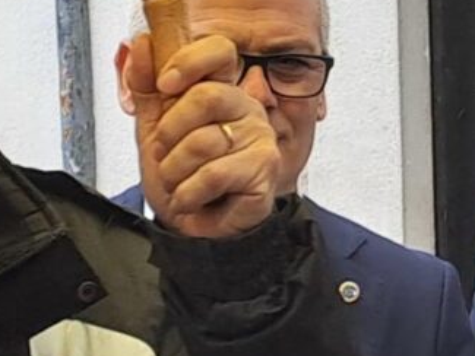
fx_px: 2704
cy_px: 260
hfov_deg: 9.5
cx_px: 893
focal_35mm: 197
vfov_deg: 7.5
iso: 32
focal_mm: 4.65
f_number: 1.8
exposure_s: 1/396
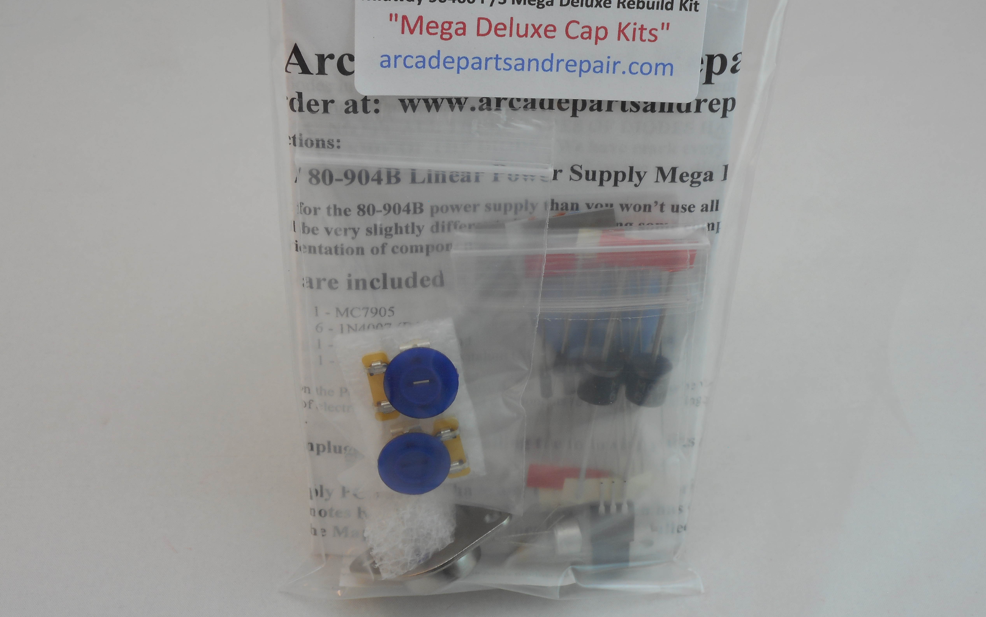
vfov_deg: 23.5
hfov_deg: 36.9
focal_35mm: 55
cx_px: 495
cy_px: 256
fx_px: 1478
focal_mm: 9.1
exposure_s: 1/30
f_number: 4.9
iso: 80
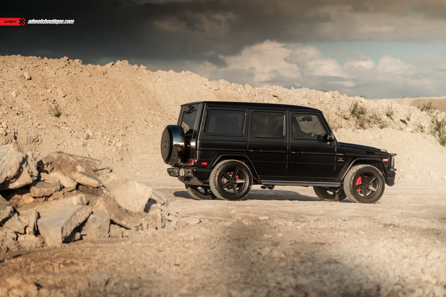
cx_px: 223
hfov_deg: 19.5
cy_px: 148
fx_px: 1301
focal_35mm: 105
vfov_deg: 13.0
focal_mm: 105
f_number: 4
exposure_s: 1/640
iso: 100
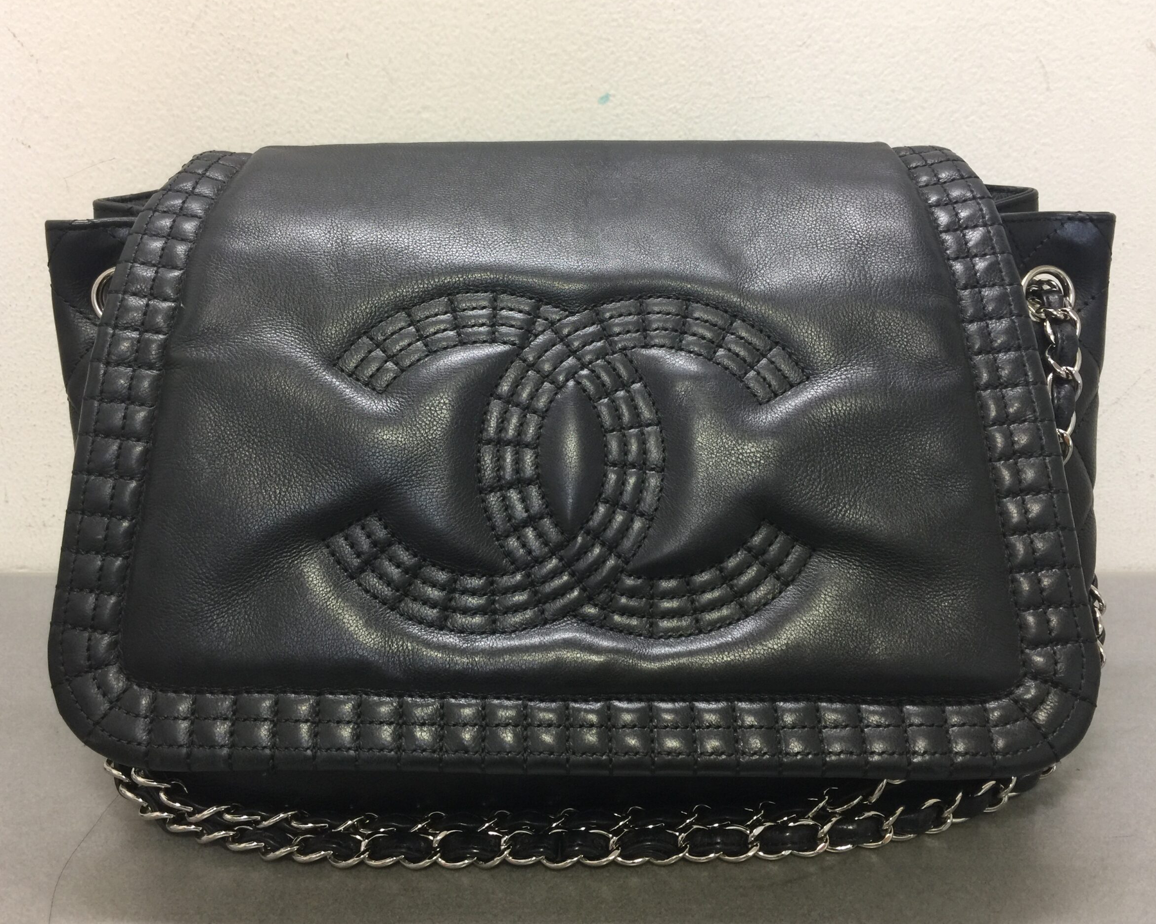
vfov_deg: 47.1
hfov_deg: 57.2
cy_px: 453
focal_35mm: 31
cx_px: 553
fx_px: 1061
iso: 40
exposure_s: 1/15
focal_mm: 4.15
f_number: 2.2
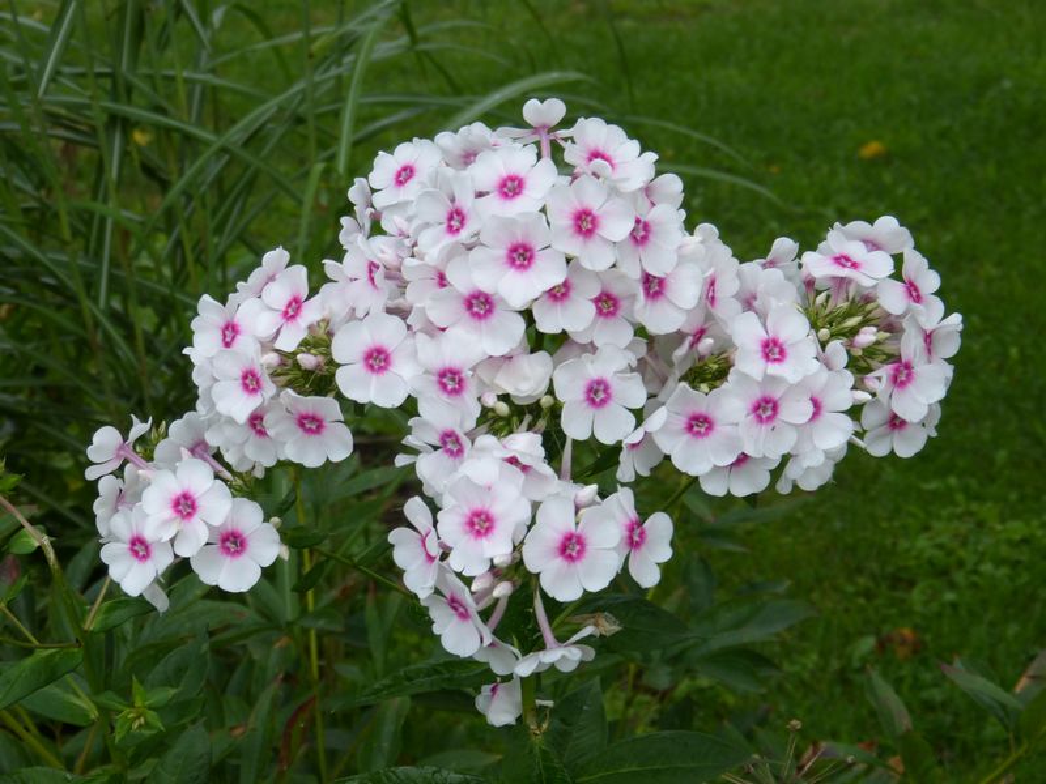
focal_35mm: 75
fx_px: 2266
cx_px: 523
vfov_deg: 19.6
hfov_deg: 26.0
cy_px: 392
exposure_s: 1/125
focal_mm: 13.5
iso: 100
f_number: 4
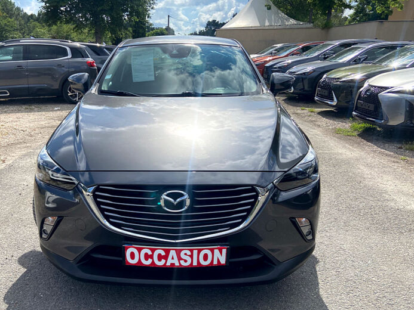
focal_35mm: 30
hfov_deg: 59.7
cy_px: 160
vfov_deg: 46.8
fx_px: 359
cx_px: 177
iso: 32
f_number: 1.8
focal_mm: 4.25
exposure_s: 1/3497
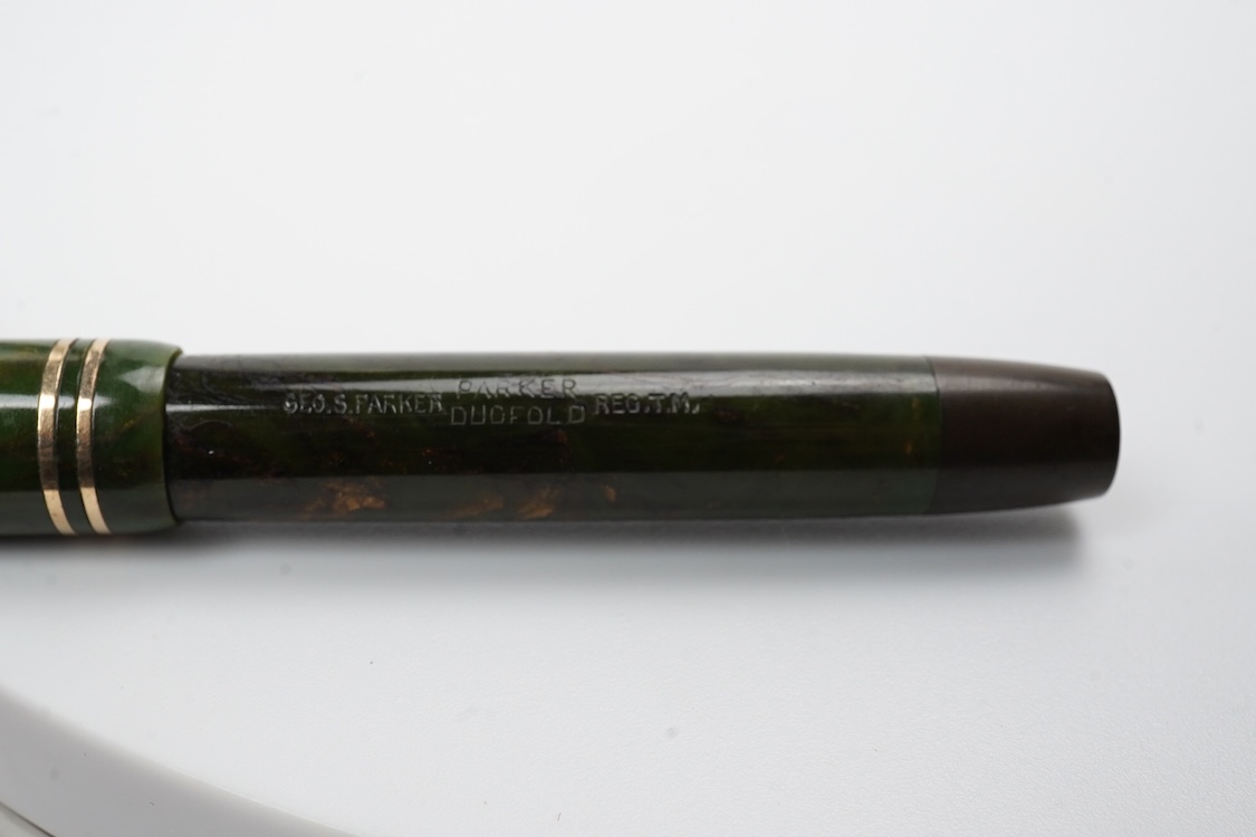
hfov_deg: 43.6
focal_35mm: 45
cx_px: 628
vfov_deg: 29.9
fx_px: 1570
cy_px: 418
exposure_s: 1/100
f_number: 22
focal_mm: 30
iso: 640
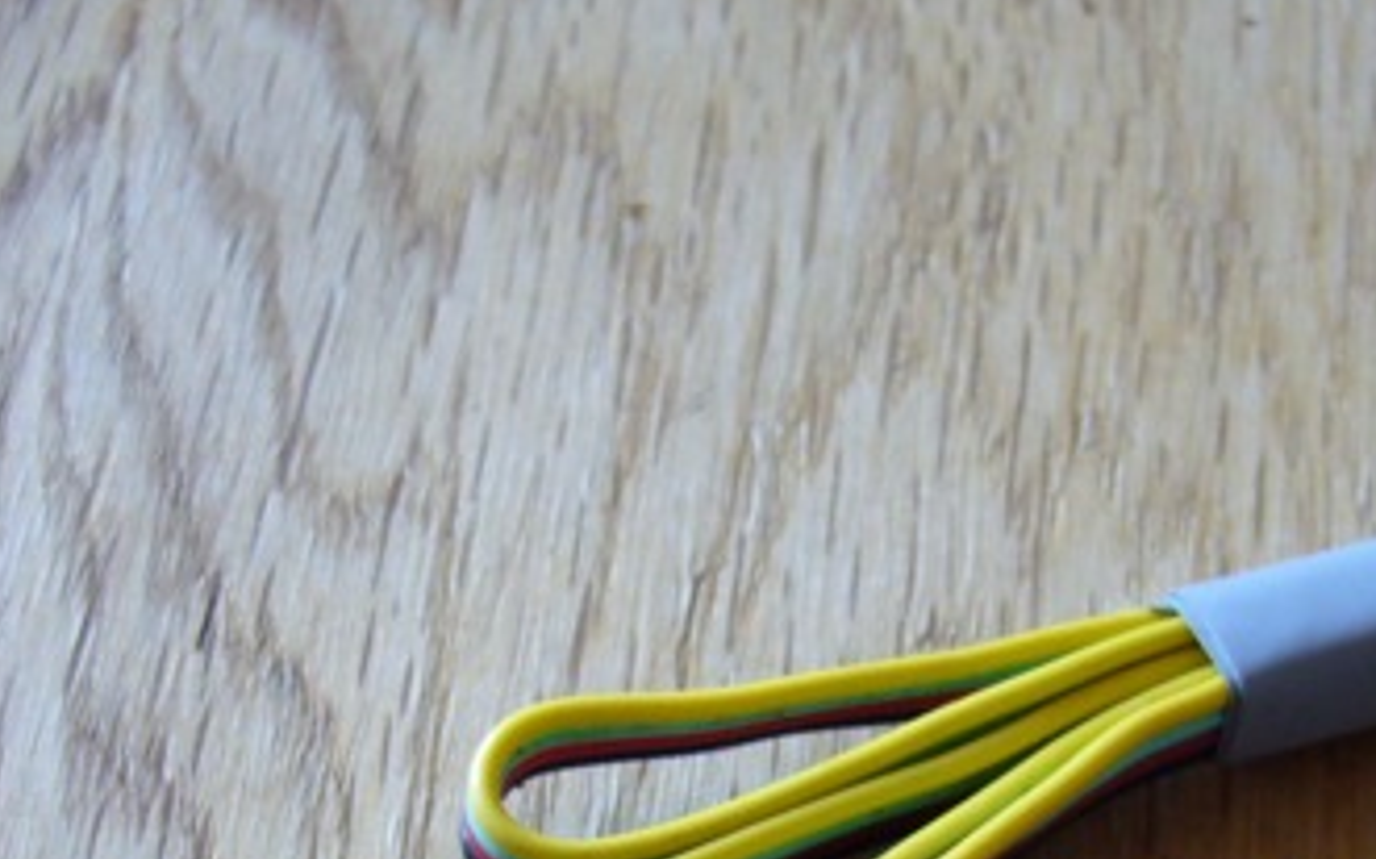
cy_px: 1038
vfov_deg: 14.1
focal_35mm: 90
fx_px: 3374
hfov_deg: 23.0
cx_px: 784
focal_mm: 5.8
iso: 125
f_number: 2.8
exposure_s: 1/15
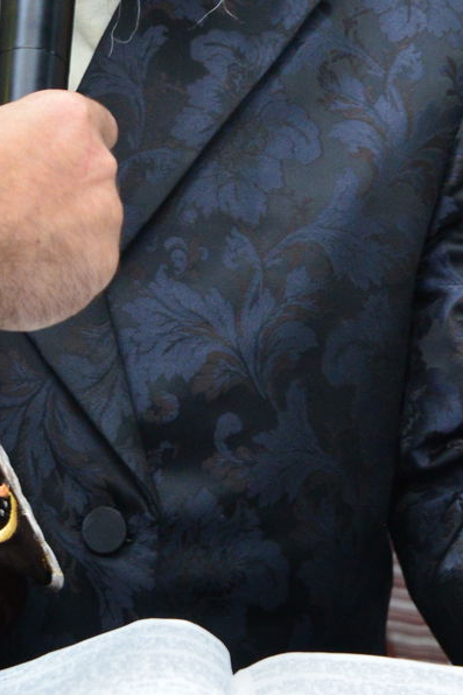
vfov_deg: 11.2
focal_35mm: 176
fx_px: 3397
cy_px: -382
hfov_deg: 7.8
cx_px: 40
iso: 2000
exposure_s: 1/100
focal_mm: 50
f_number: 5.6
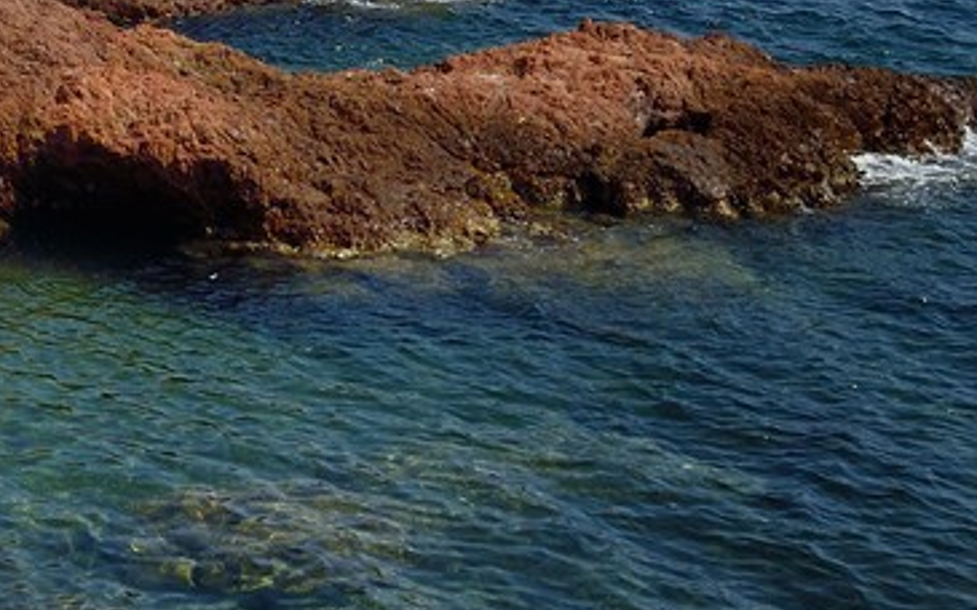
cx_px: -779
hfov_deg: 16.4
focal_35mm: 107
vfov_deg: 11.0
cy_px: -637
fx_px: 2849
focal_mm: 24
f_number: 14
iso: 200
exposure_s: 1/250
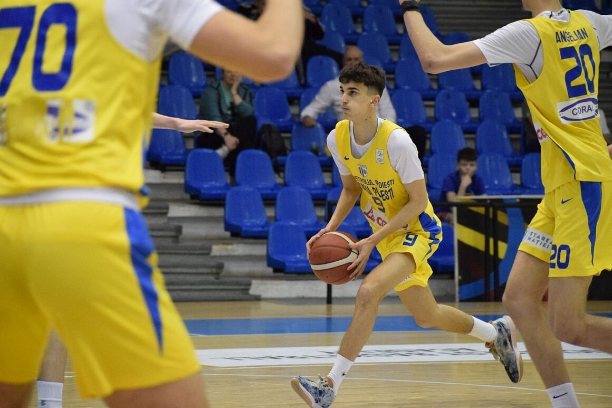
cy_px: 204
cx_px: 306
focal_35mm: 195
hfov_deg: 10.6
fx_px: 3314
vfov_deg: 7.0
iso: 6400
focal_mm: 130
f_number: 4.8
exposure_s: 1/640
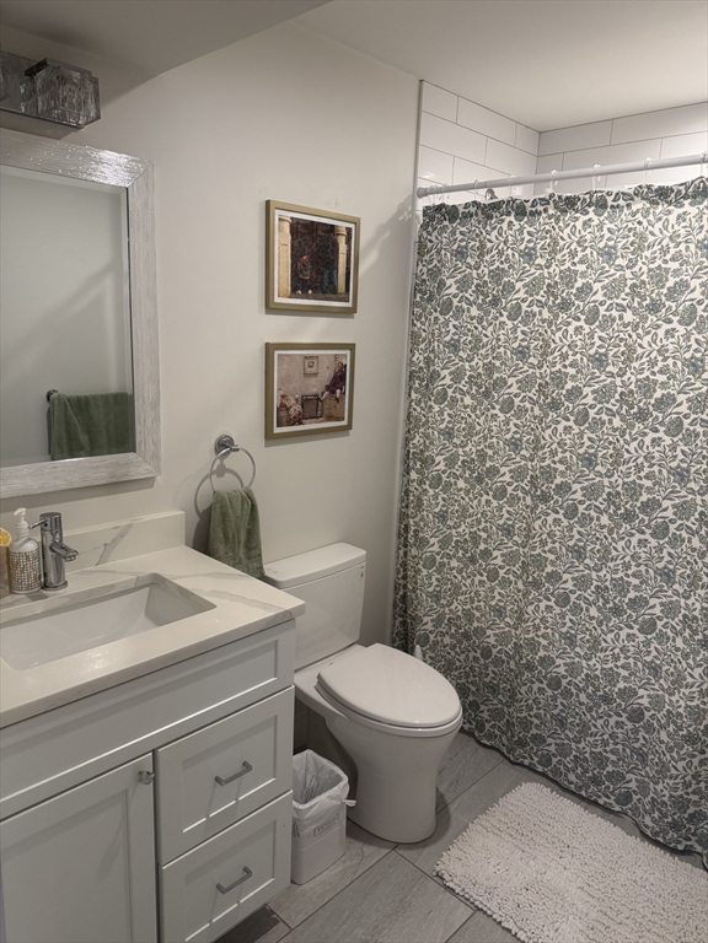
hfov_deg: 56.8
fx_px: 654
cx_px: 354
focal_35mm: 24
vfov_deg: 71.6
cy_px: 472
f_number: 1.78
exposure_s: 1/120
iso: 200
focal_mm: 6.76
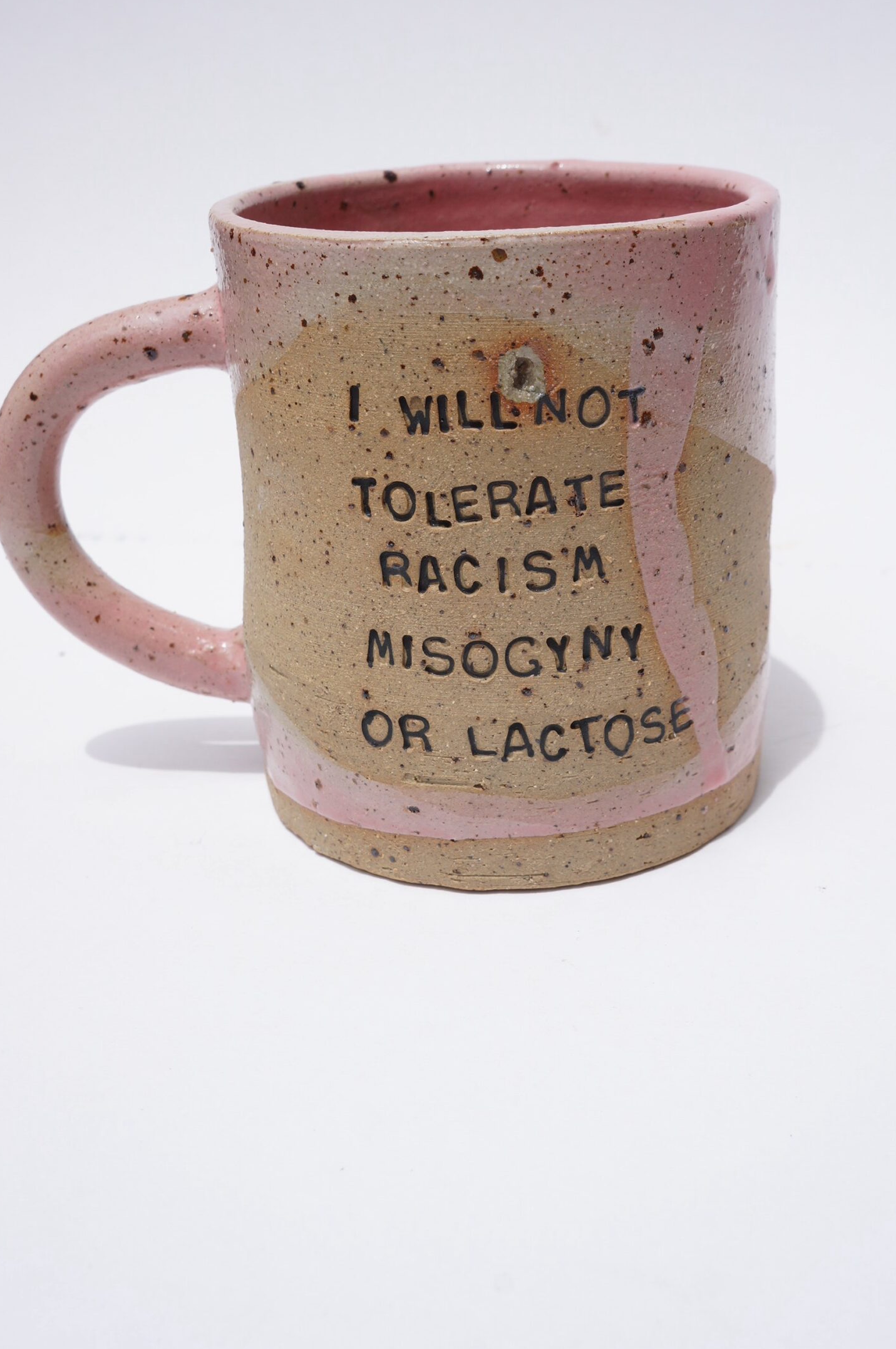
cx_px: 476
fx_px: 1646
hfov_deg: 30.4
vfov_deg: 44.5
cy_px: 625
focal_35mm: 44
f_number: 9
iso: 100
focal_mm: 25
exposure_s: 1/200
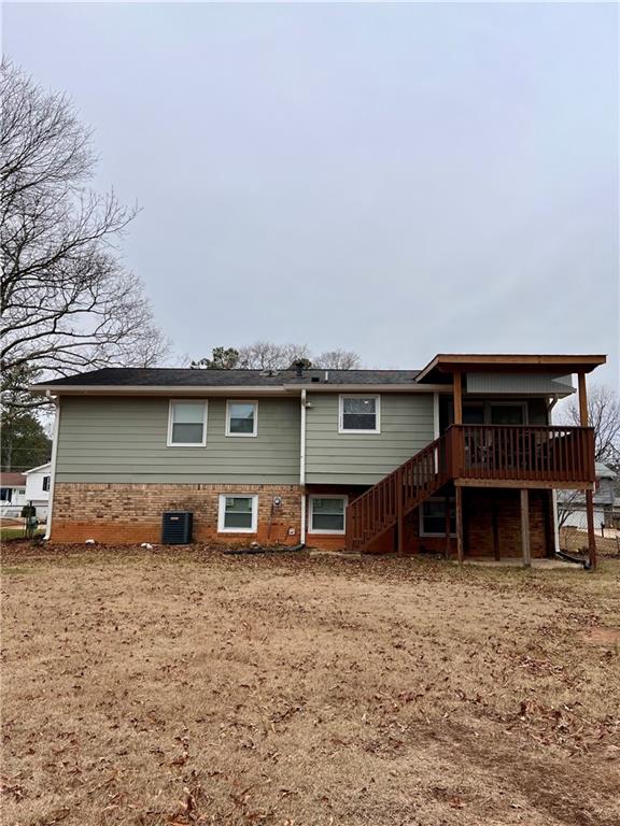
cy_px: 413
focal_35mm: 26
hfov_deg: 53.1
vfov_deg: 67.3
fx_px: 621
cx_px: 310
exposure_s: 1/4444
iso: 50
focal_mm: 5.7
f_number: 1.5
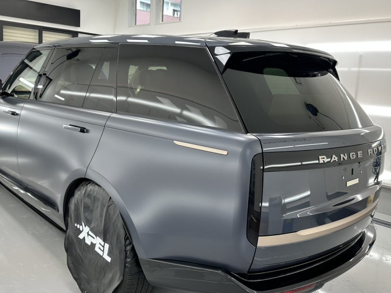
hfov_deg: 58.3
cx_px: 181
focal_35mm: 31
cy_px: 135
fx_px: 350
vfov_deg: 45.4
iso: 64
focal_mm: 6.86
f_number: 1.78
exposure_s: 1/100
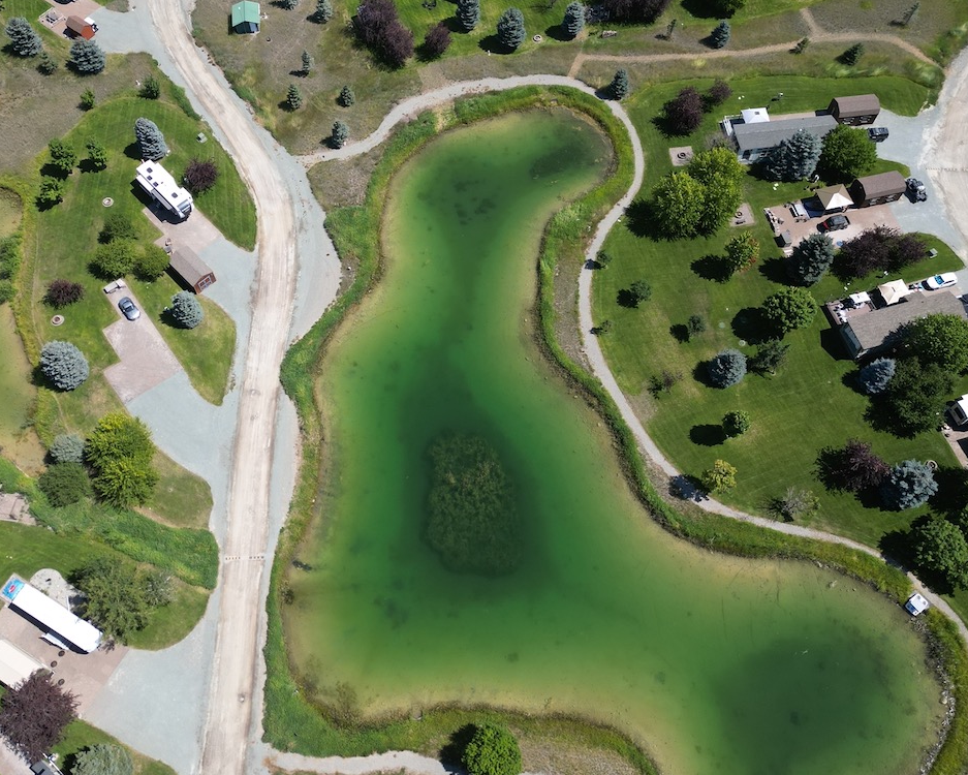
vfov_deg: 45.7
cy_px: 345
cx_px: 426
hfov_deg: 55.5
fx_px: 917
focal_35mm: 32
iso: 100
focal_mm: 6.72
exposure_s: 1/2000
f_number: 1.7
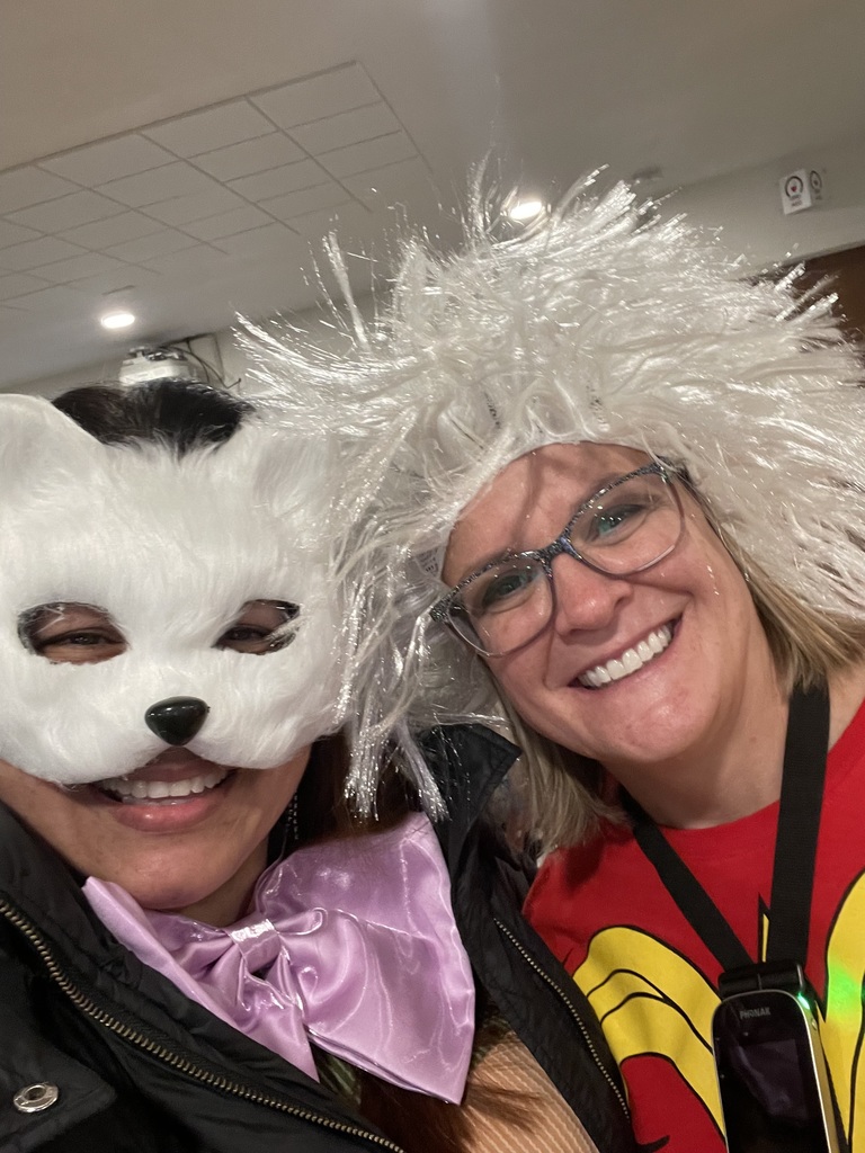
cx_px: 432
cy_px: 576
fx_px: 1000
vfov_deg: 60.0
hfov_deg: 46.8
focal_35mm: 30
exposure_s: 1/40
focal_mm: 2.71
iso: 400
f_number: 2.2
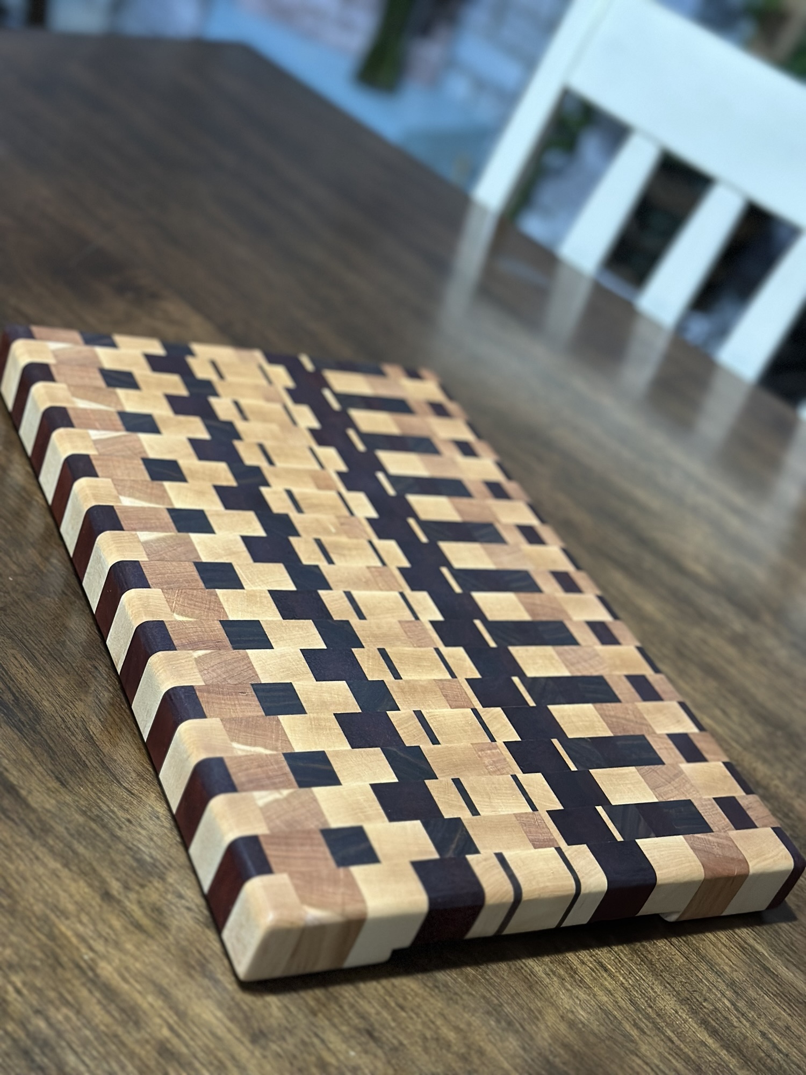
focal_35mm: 48
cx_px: 403
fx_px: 1490
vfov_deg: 39.7
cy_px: 538
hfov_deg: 30.3
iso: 500
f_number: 1.78
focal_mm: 6.86
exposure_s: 1/40
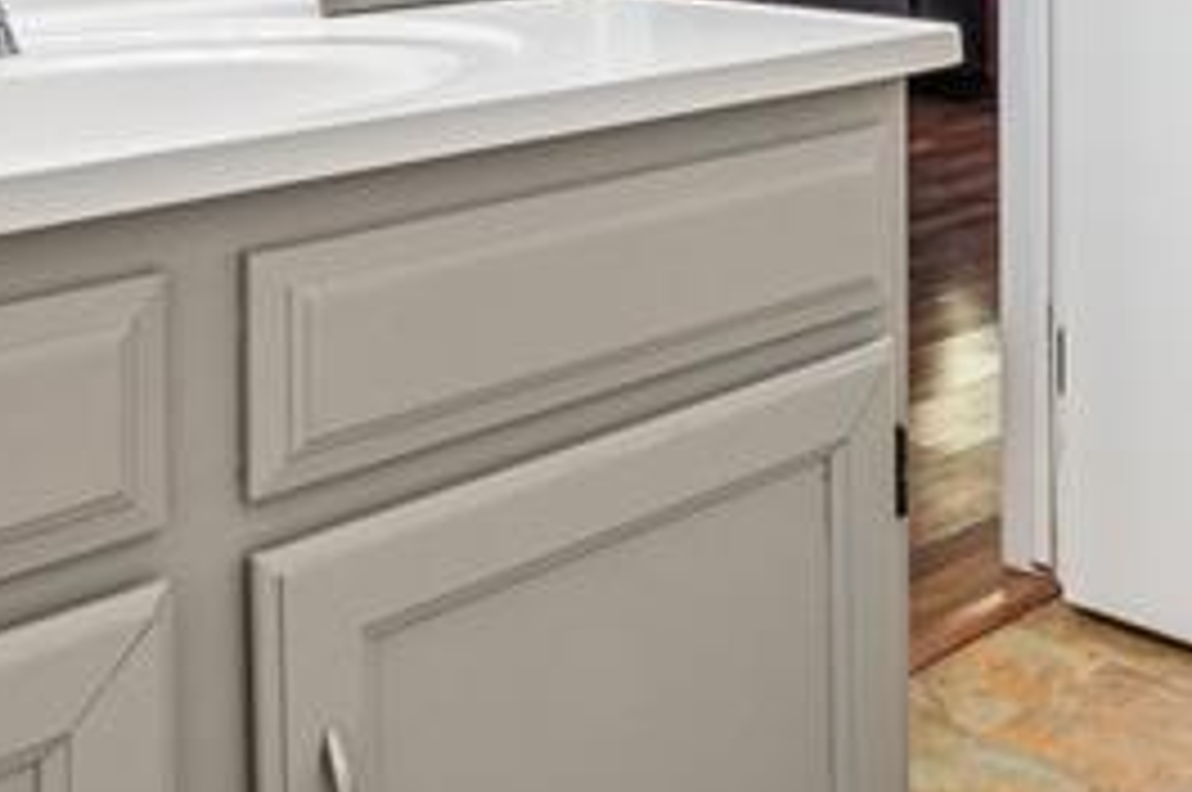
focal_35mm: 58
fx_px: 1918
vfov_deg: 21.5
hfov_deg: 32.4
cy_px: -176
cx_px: 1125
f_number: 11
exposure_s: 1
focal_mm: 15
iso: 100
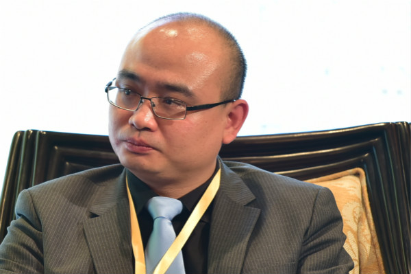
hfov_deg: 10.3
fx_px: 2281
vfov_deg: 6.9
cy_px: 137
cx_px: 206
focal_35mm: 200
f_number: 2.8
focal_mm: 200
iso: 800
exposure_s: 1/100
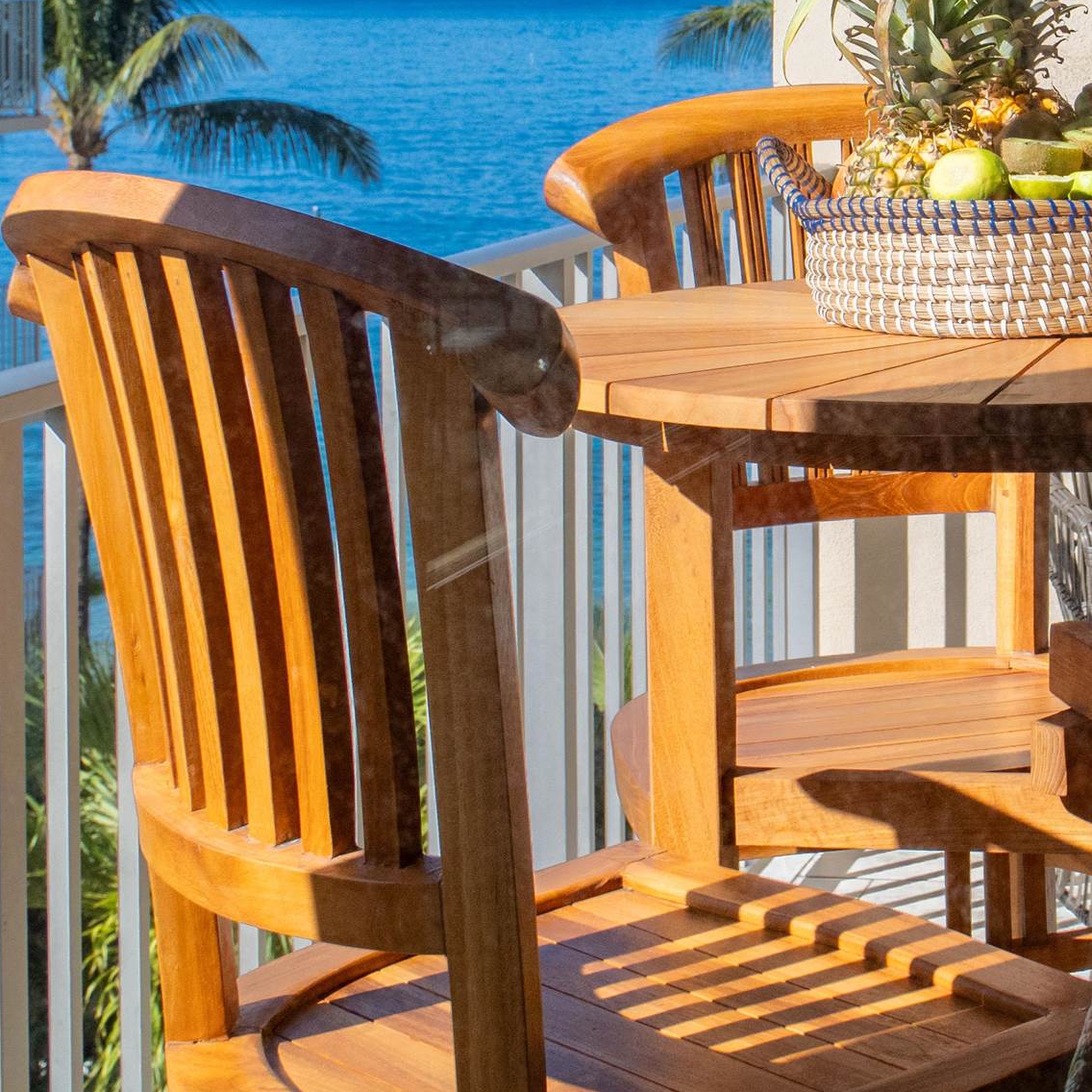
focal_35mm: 86
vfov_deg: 19.6
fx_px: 3069
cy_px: 22
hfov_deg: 19.2
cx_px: 1261
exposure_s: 1/1000
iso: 400
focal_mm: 18
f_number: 8
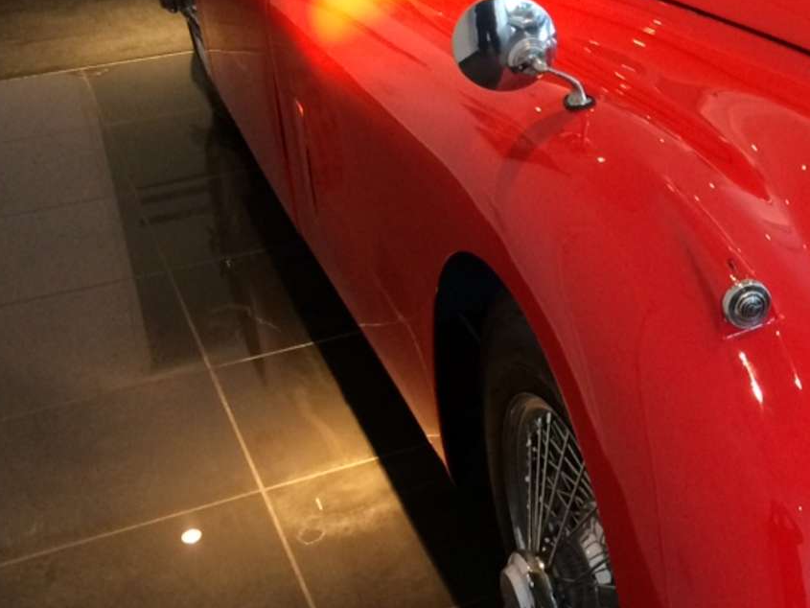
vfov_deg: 20.7
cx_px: 902
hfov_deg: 25.3
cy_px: 223
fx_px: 1662
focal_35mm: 71
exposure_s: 1/30
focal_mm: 4.12
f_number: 2.2
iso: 200
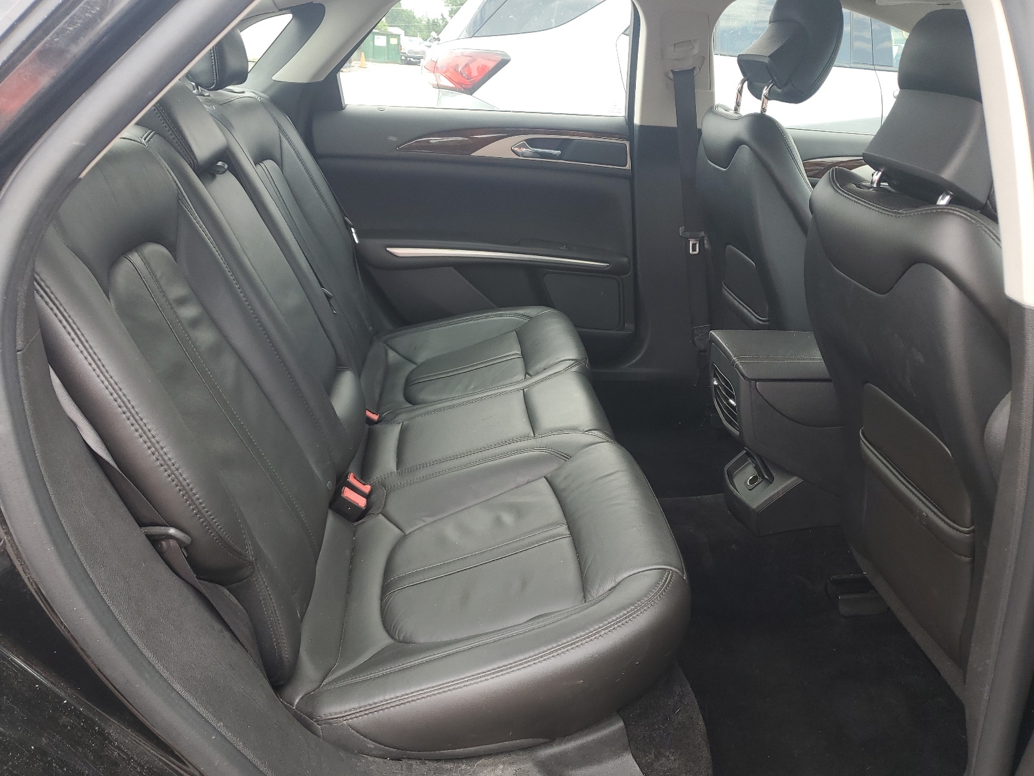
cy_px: 388
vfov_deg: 53.1
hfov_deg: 67.3
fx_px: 777
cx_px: 517
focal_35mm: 26
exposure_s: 1/196
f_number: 1.5
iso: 50
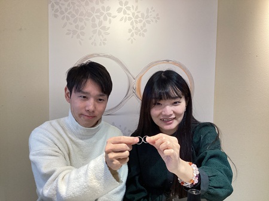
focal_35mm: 31
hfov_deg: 58.4
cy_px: 100
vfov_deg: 45.4
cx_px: 134
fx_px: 241
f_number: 2.4
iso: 50
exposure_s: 1/120
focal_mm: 3.3
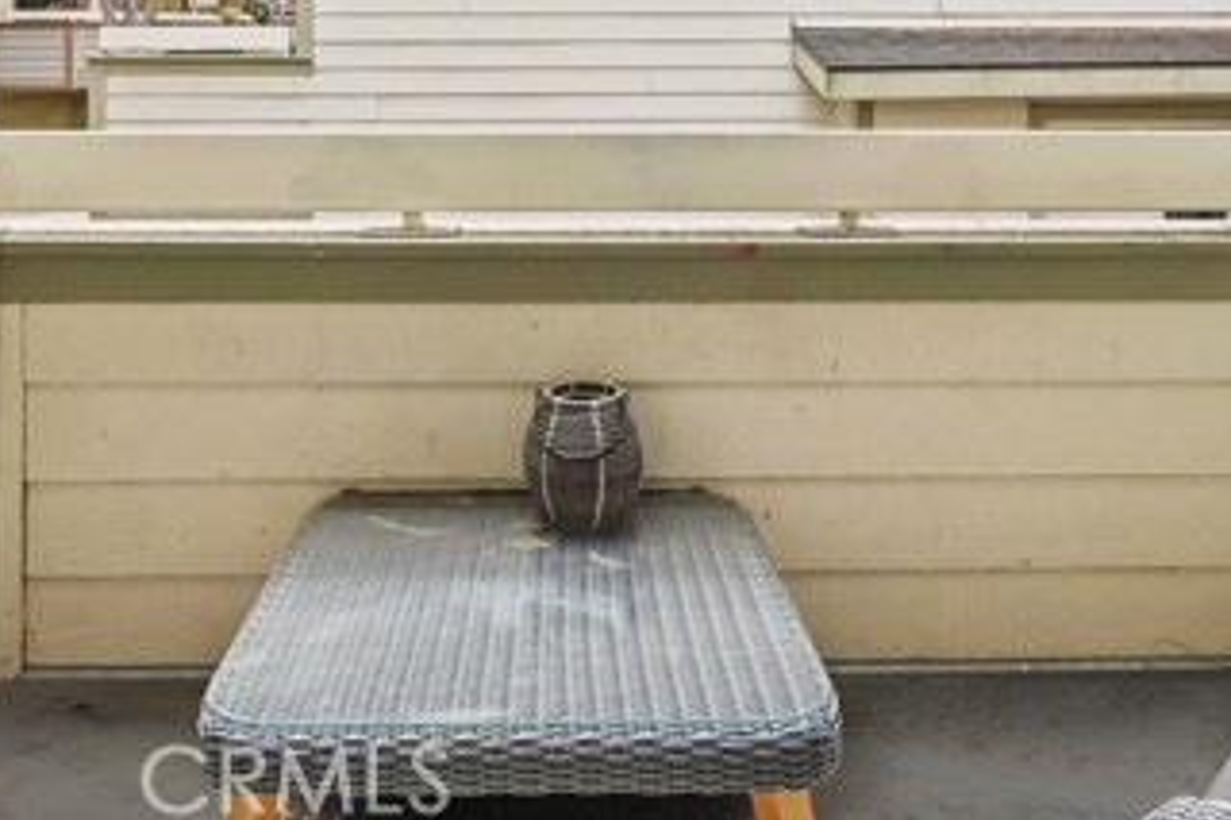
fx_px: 1094
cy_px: 15
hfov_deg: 58.7
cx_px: 569
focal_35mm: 32
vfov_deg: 37.1
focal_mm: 16
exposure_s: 1/500
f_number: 9
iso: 4000
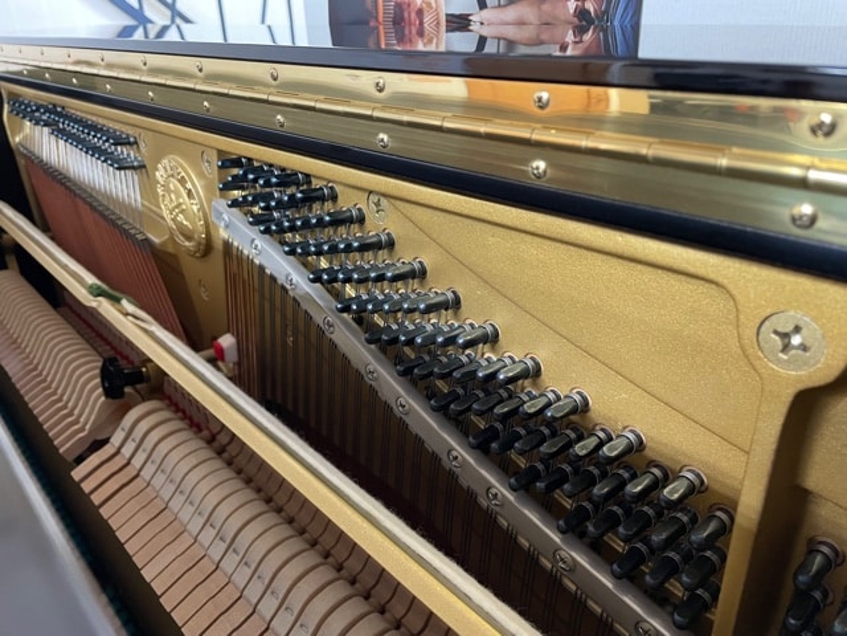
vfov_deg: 53.1
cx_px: 424
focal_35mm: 26
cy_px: 318
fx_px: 636
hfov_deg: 67.3
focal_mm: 4.2
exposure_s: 1/33
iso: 320
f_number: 1.6
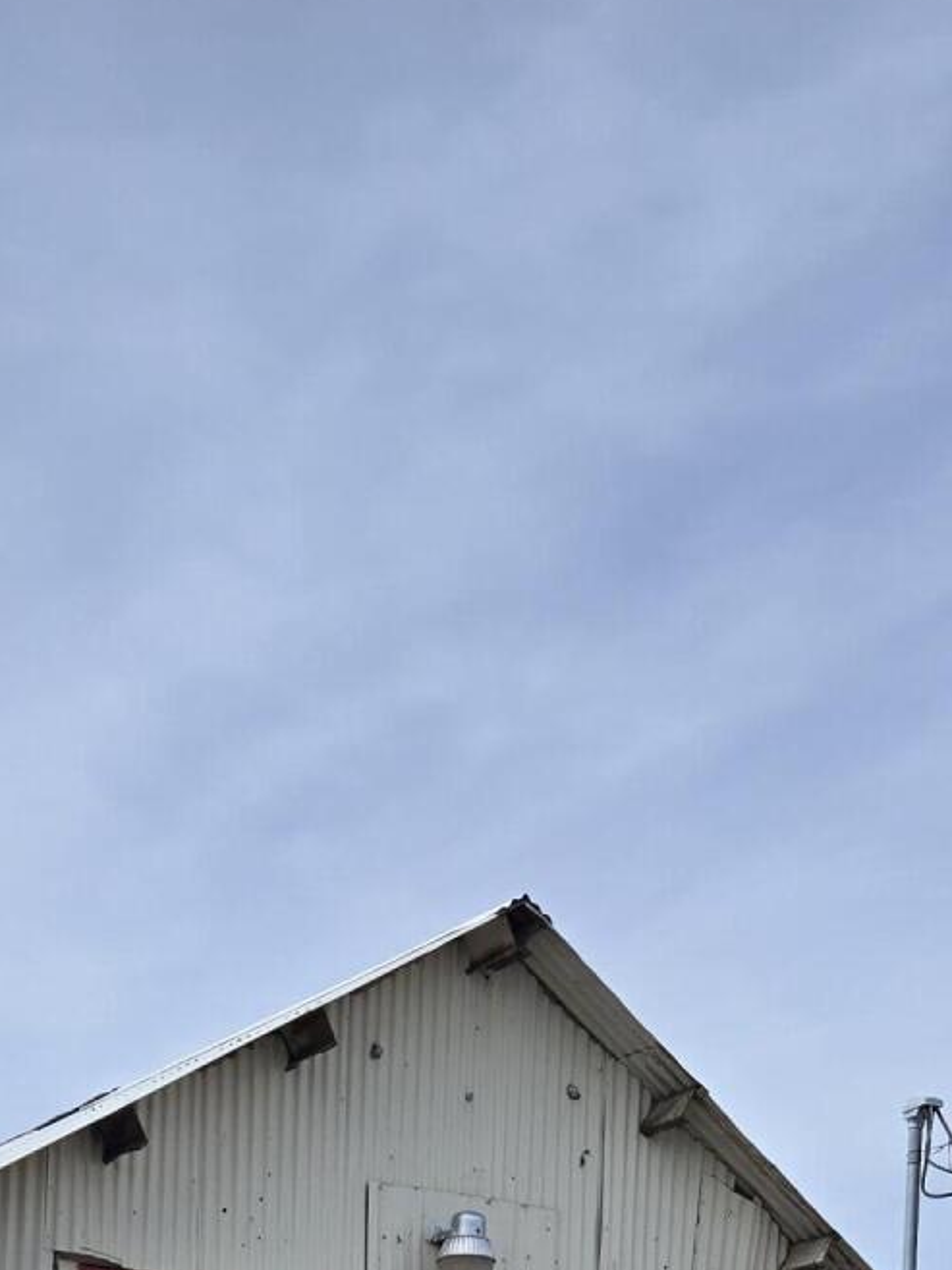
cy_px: 1904
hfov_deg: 20.8
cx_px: 207
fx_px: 2566
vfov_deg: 22.7
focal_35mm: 70
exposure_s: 1/2752
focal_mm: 5.4
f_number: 1.8
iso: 25
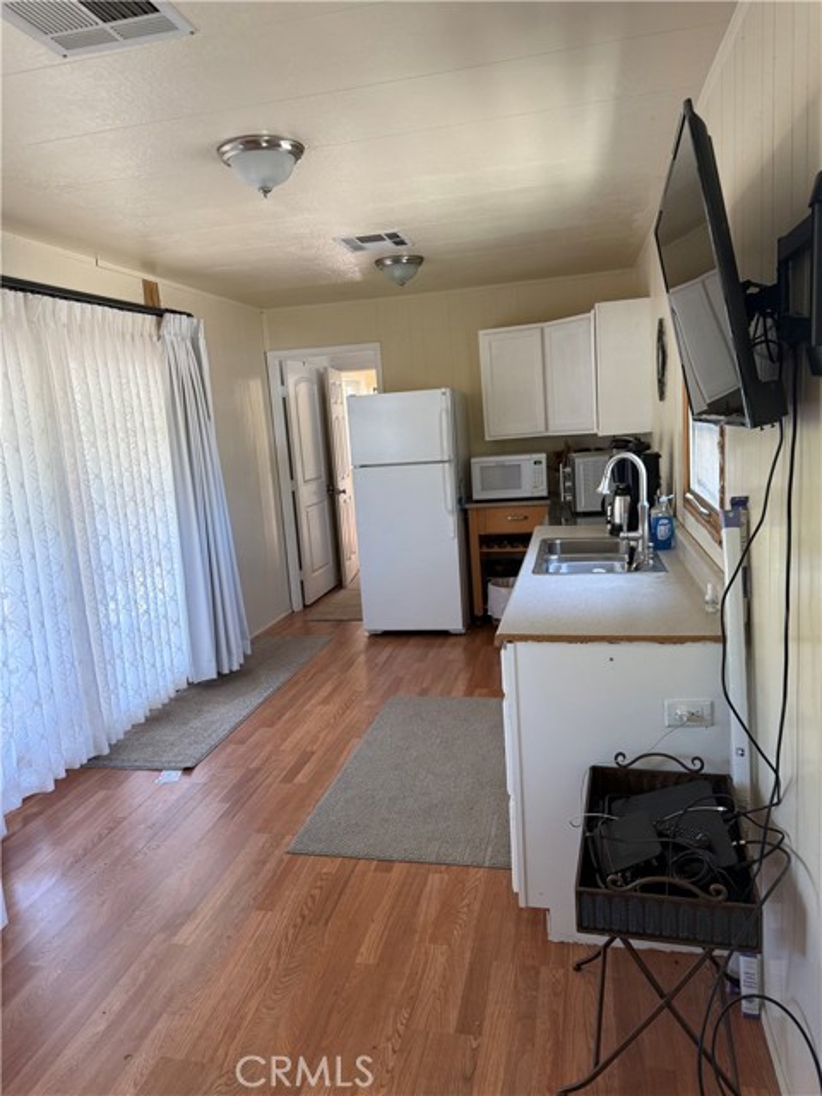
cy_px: 548
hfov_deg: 56.8
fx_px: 760
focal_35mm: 24
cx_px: 411
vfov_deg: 71.6
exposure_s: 1/68
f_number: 1.78
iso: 200
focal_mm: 6.76
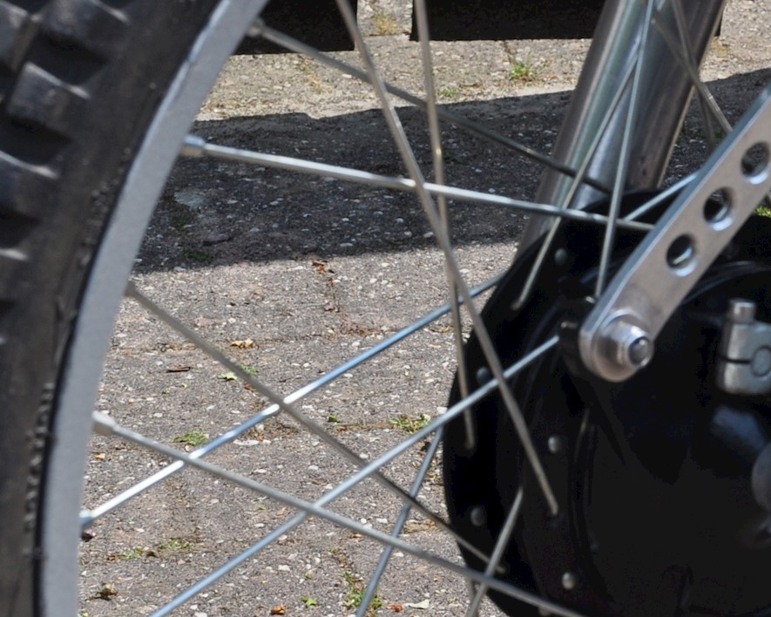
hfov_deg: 10.0
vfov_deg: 8.0
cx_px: 592
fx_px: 4404
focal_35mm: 193
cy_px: 215
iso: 200
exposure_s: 1/320
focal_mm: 42
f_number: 9
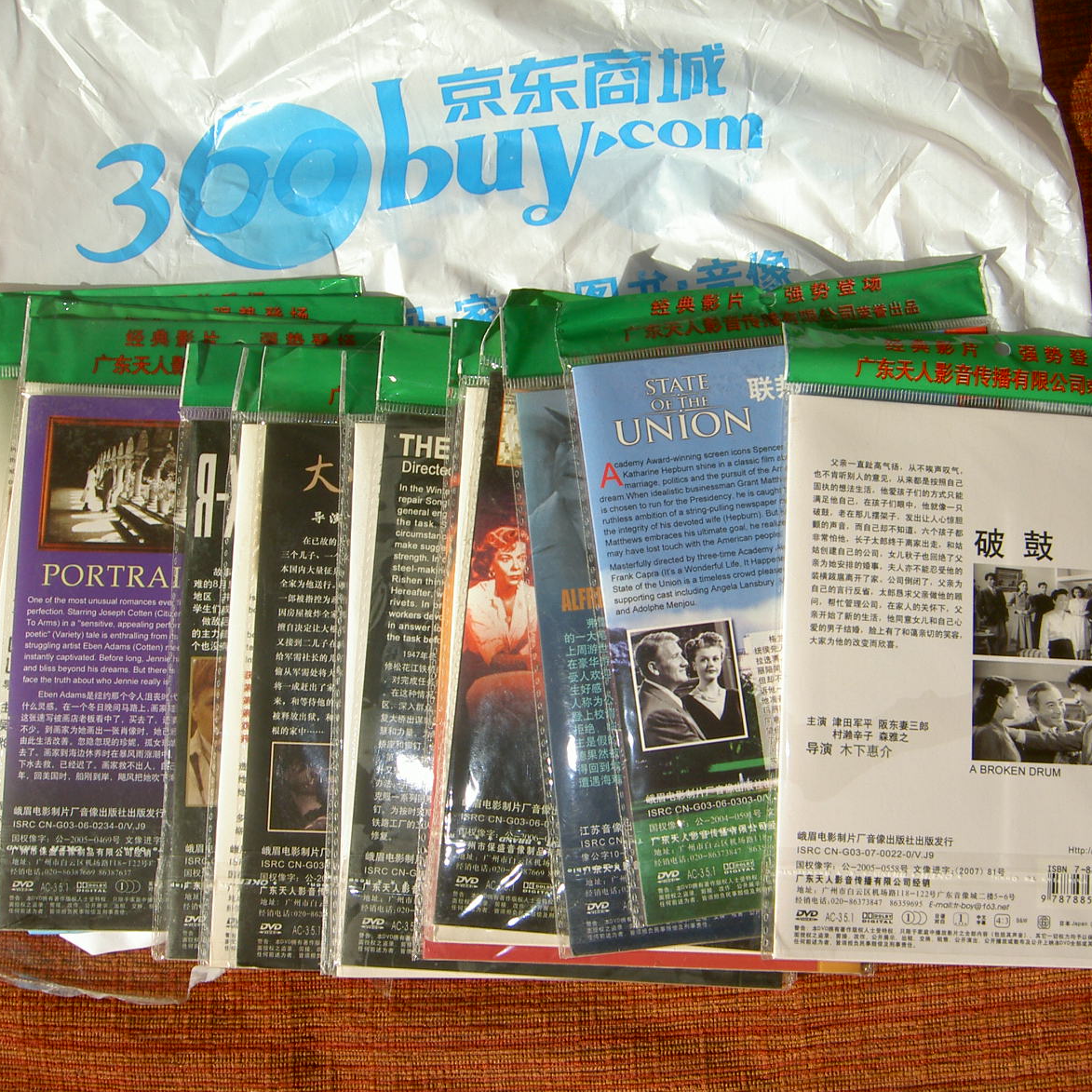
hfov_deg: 40.9
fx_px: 1463
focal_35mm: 41
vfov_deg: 40.9
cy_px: 557
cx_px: 589
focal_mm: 5.6
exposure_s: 1/160
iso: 50
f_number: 4.7
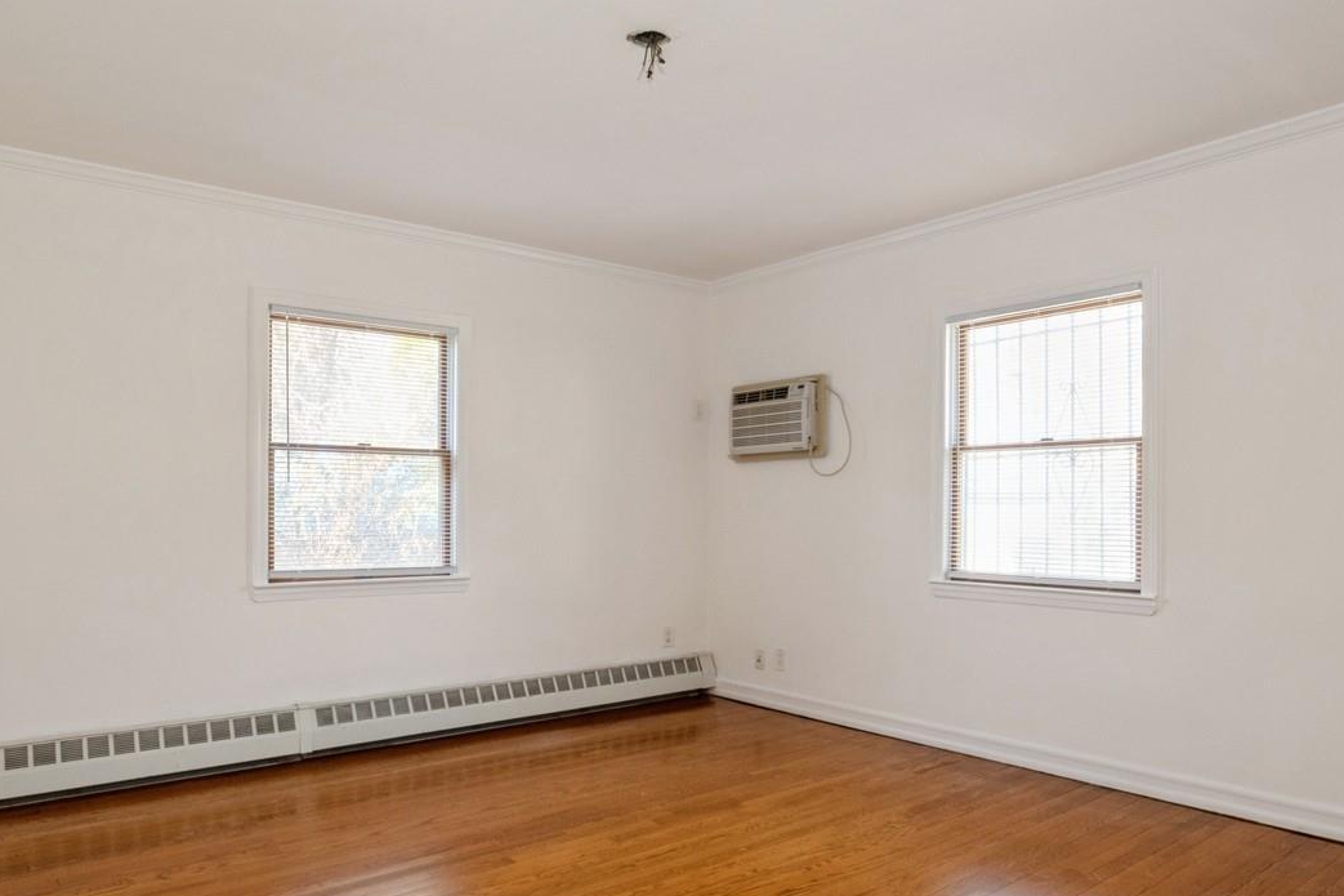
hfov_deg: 76.0
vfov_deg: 54.8
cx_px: 635
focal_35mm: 23
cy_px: 520
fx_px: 858
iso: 640
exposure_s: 1/6
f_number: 14
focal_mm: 15
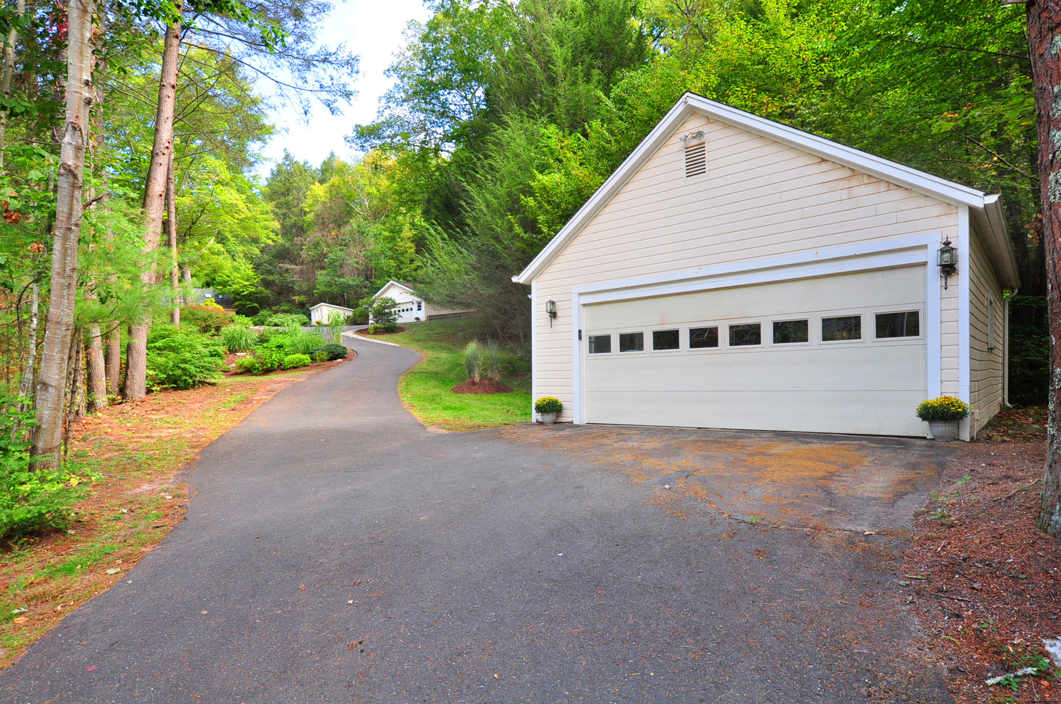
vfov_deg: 63.1
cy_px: 352
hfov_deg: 85.5
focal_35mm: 20
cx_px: 530
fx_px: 574
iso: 640
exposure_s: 1/160
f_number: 8
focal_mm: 13
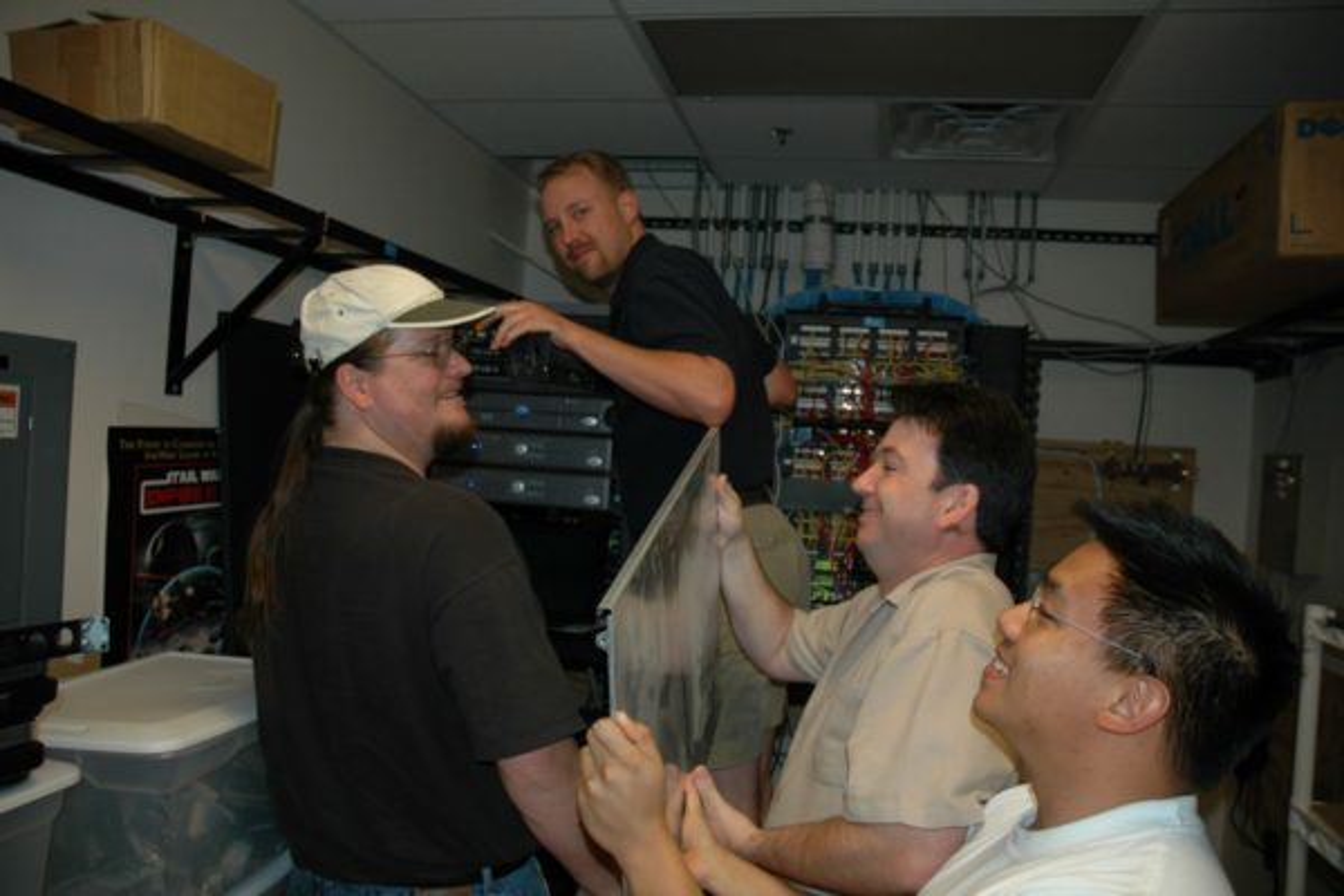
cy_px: 448
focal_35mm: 27
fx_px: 1008
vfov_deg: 47.9
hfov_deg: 67.4
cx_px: 672
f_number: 3.5
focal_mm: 18
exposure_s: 1/60
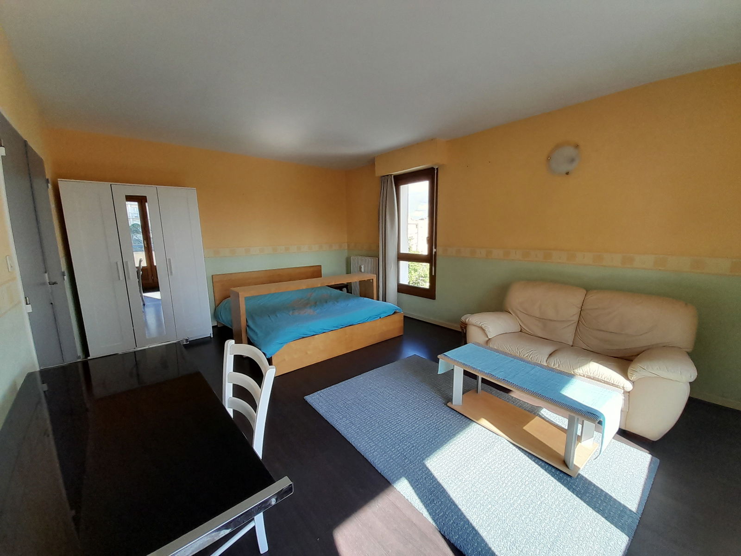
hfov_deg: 106.2
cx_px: 370
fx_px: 278
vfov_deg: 89.9
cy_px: 278
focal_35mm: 13
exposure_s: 1/103
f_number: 2.2
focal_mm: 1.13
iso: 40
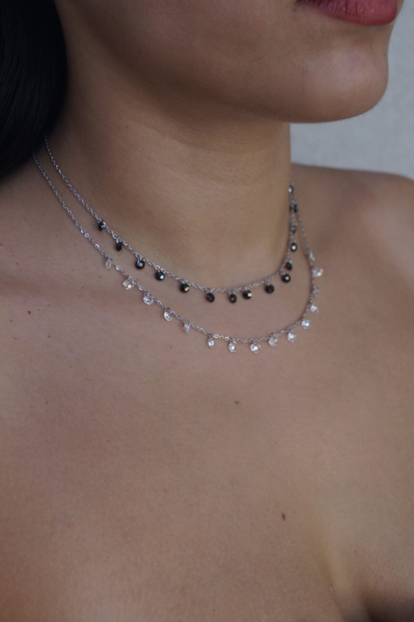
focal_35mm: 67
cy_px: 311
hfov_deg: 20.3
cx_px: 207
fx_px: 1158
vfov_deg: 30.1
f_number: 5.6
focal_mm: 45
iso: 320
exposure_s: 1/160
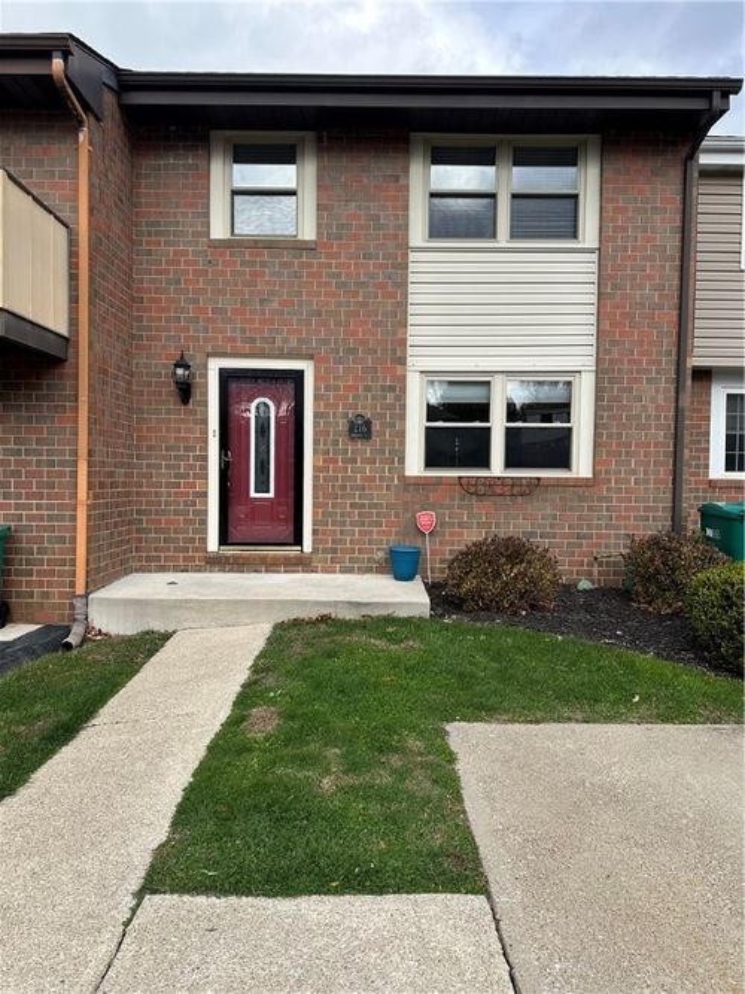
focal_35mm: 24
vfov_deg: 71.6
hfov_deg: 56.8
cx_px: 372
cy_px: 497
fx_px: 689
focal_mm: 6.86
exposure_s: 1/1639
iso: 80
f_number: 1.78
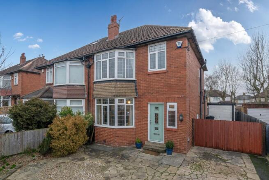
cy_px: 90
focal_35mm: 18
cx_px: 134
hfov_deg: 90.0
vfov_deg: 67.4
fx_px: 135
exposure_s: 1/60
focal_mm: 12
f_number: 8
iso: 400
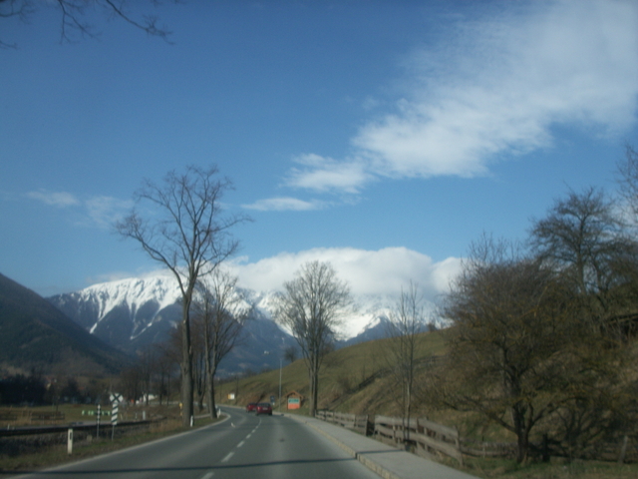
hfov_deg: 50.1
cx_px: 319
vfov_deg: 38.7
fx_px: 682
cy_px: 240
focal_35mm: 37
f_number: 7.1
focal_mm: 7.7
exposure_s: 1/250
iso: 50
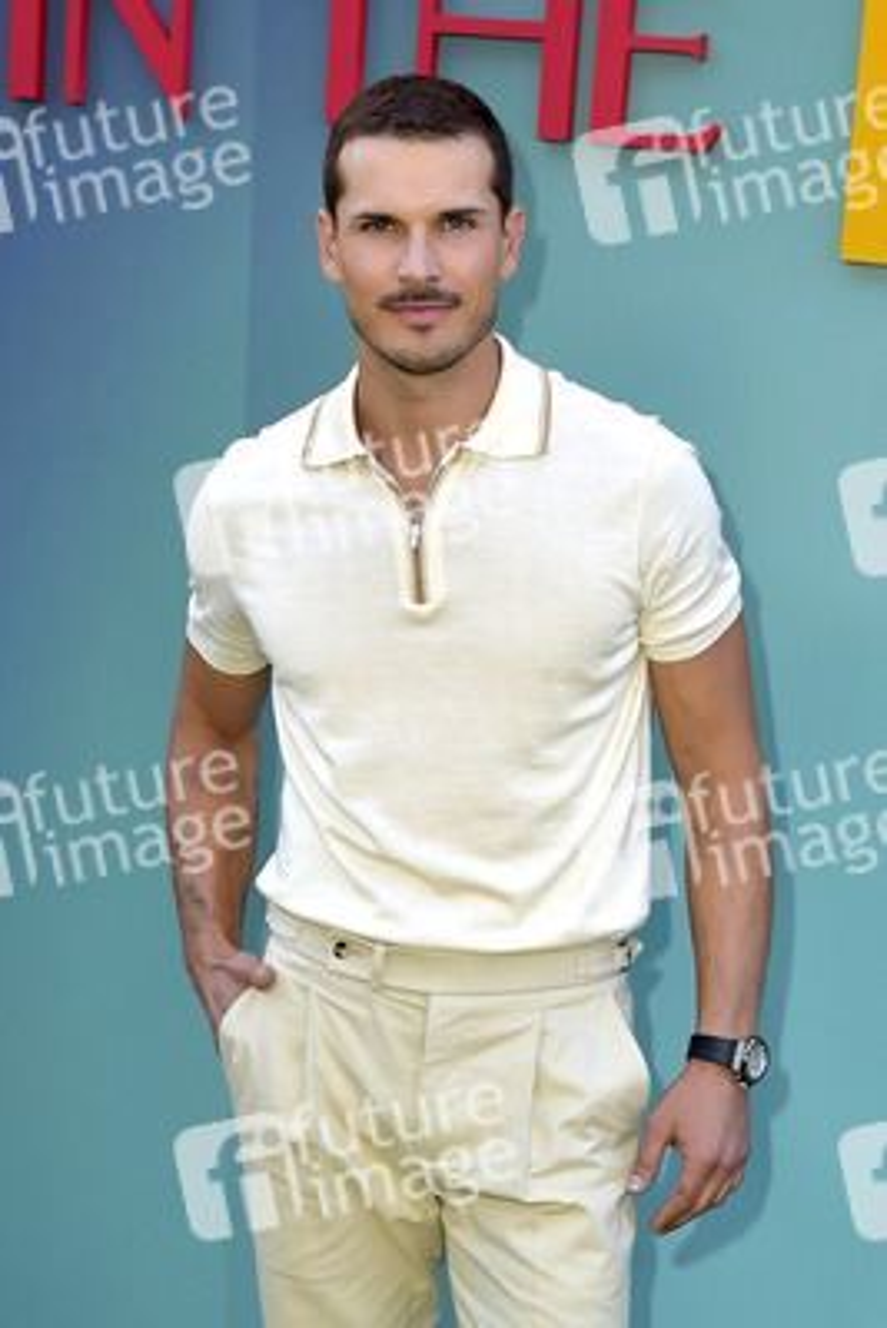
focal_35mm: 46
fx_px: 1698
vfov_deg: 42.7
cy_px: 664
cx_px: 444
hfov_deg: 29.3
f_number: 6.3
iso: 320
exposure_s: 1/250
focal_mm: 46
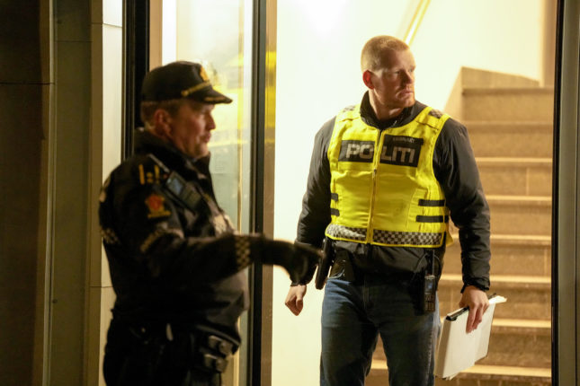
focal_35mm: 200
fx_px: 3222
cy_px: 193
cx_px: 290
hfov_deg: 10.3
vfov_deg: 6.9
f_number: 2.8
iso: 8000
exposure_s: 1/160
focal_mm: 200
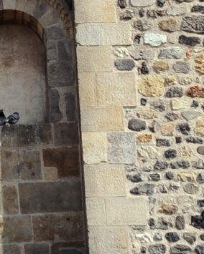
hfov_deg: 4.7
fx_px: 2475
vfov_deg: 5.8
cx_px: -177
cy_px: -117
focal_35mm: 328
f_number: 8
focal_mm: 50
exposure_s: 1/400
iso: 200
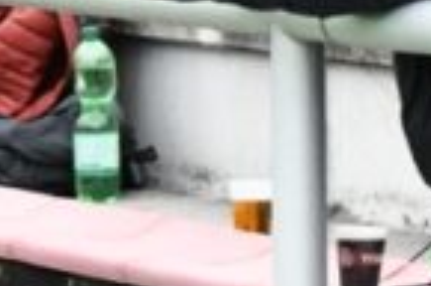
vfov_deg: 2.4
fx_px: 6761
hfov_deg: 3.6
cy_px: -176
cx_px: -193
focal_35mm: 566
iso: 6400
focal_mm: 80
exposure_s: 1/1600
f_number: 8
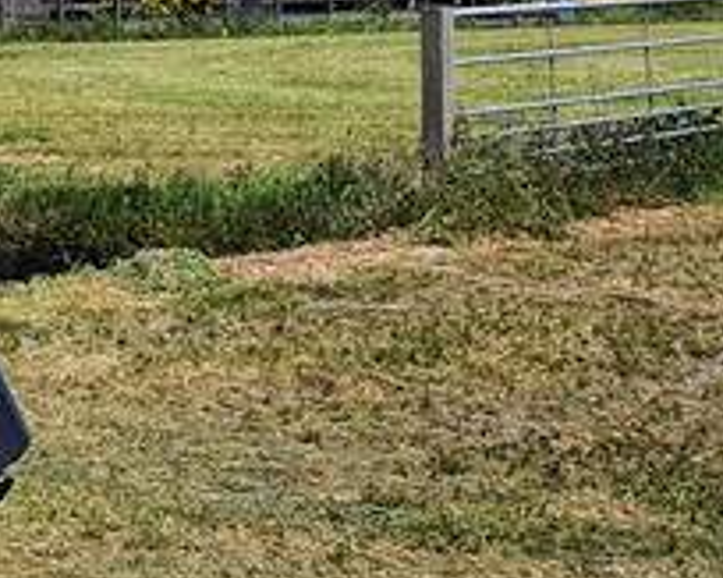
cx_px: -895
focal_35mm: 133
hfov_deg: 12.2
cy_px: -404
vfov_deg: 11.0
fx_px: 2845
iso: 50
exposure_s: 1/2464
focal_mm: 4.3
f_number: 2.4
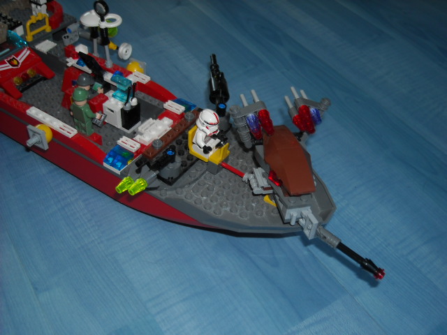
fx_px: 568
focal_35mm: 44
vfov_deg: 32.9
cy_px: 168
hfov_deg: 42.9
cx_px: 224
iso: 64
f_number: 3.1
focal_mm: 7.1
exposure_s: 1/60
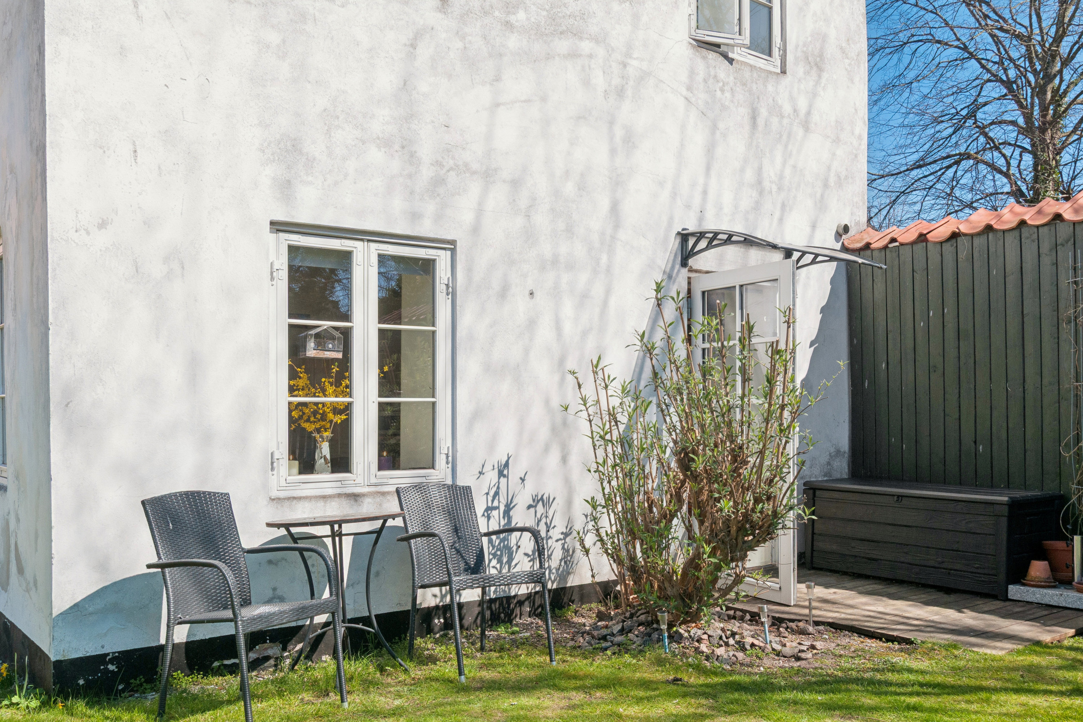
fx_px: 902
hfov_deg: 61.9
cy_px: 361
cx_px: 542
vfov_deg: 43.6
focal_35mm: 30
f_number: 10
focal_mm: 20
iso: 200
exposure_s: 1/400
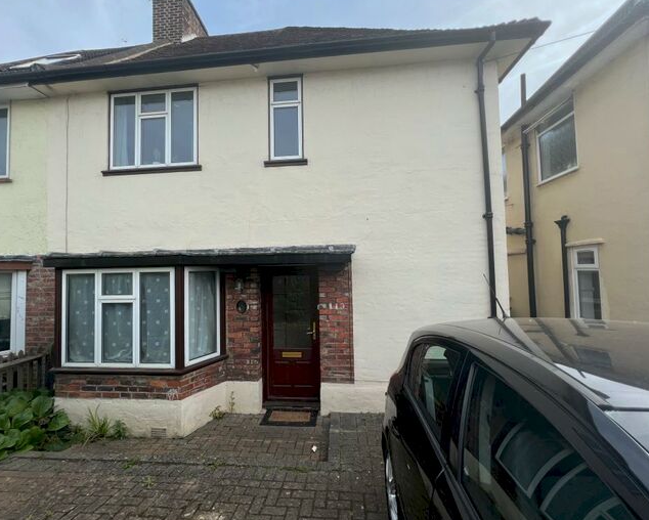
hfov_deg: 100.6
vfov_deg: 88.0
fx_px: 269
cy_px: 259
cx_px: 313
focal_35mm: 14
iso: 32
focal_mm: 1.57
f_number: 1.8
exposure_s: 1/1054
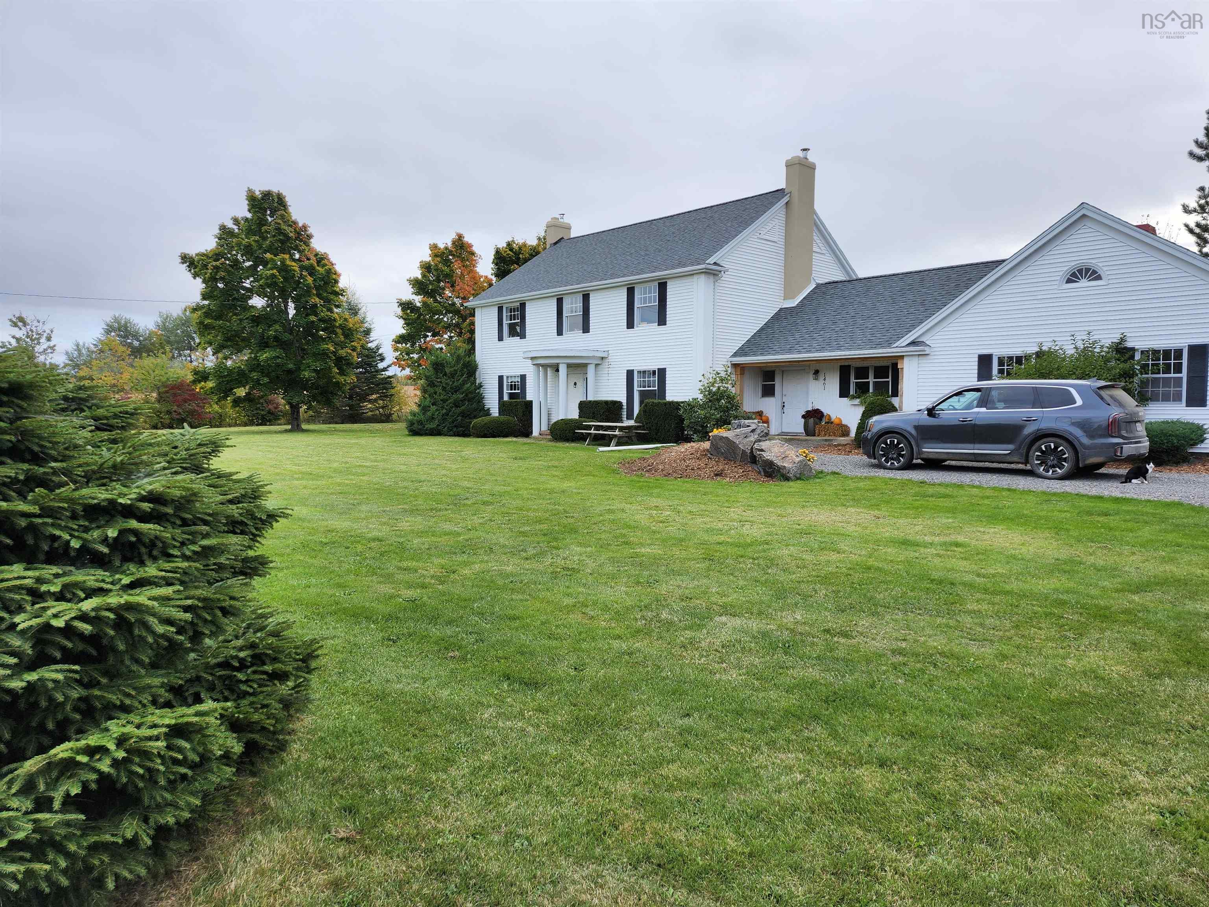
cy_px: 454
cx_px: 604
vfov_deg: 58.9
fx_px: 803
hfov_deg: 73.9
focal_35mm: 23
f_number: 1.8
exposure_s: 1/438
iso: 25
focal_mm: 5.54
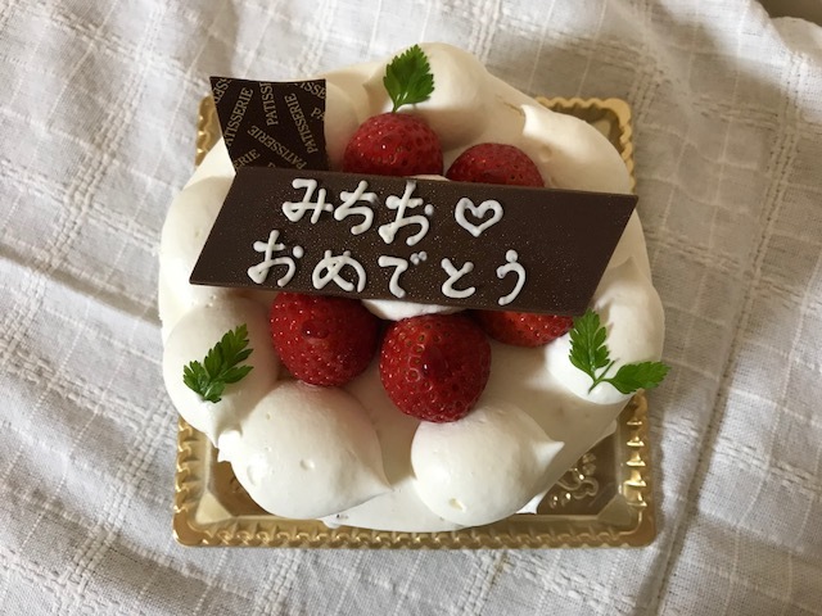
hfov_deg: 63.4
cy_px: 308
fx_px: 665
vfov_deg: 49.7
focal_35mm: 28
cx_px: 411
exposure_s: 1/17
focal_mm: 3.99
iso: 40
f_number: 1.8
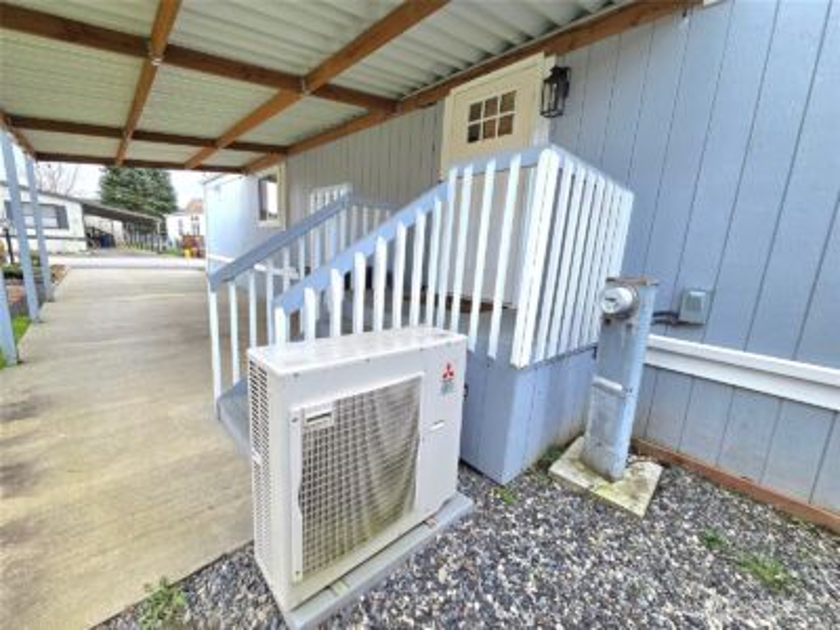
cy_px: 315
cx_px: 420
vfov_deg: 89.9
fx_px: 315
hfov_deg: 106.2
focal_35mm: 13
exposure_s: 1/370
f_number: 2.2
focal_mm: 2.2
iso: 250
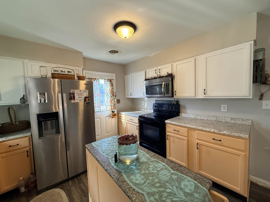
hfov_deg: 102.1
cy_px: 101
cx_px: 135
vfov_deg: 85.7
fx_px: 109
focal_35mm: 14
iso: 320
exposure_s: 1/120
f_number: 2.2
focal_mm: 2.22
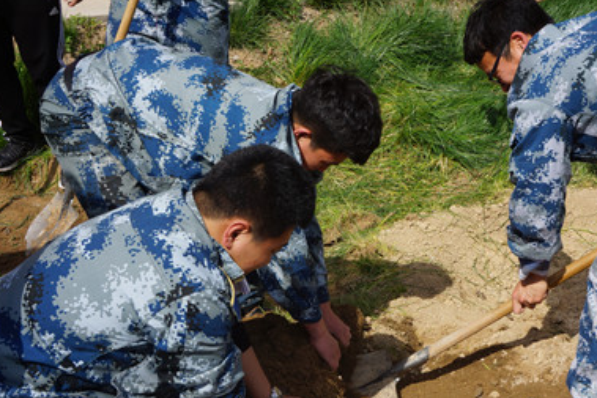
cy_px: 256
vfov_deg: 23.7
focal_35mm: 57
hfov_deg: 34.8
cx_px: 387
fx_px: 946
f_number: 13
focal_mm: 24
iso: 100
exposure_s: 1/160
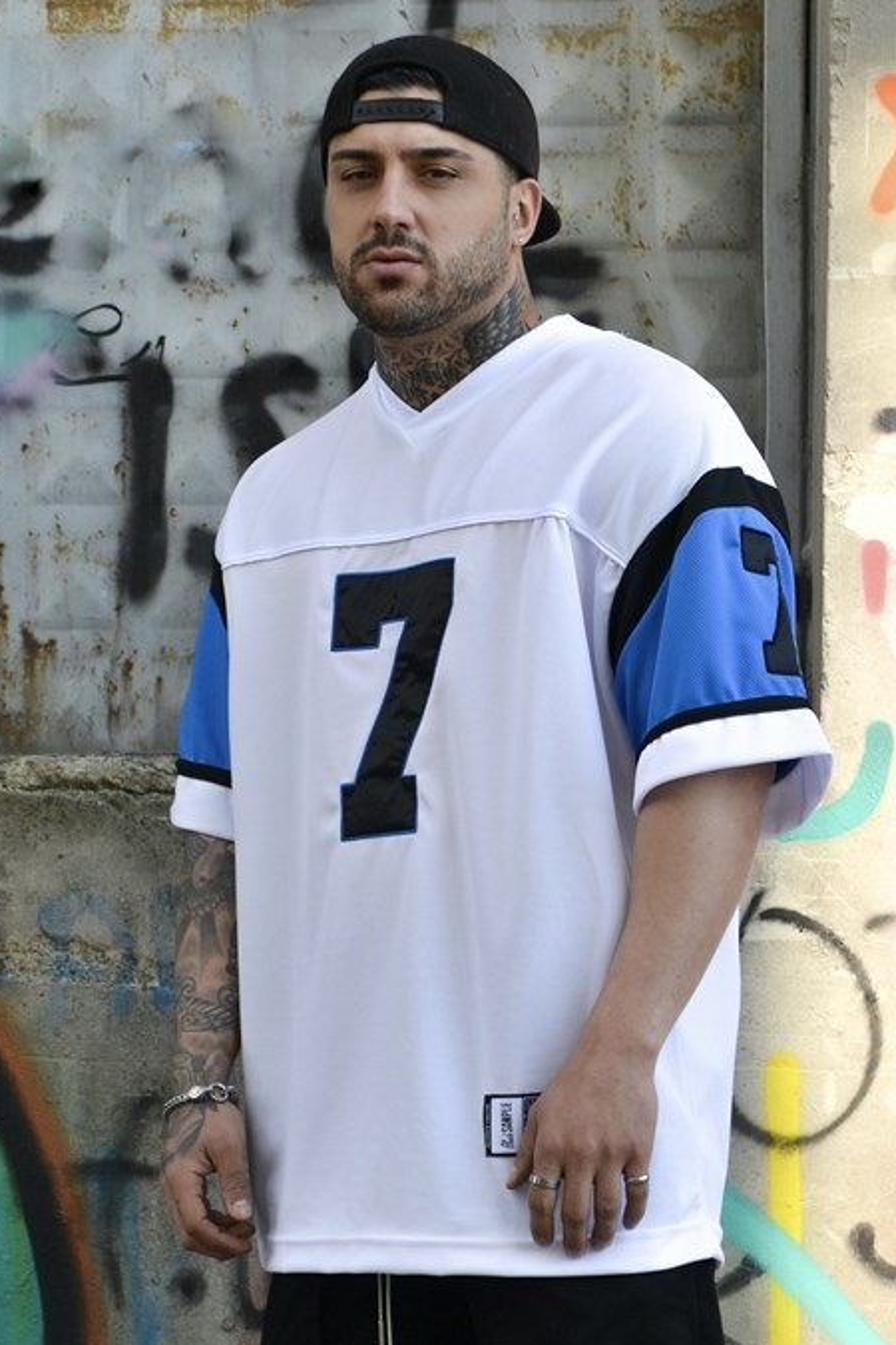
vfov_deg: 25.4
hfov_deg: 17.1
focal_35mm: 80
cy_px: 715
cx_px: 470
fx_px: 2986
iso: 160
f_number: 5.6
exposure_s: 1/125
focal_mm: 48
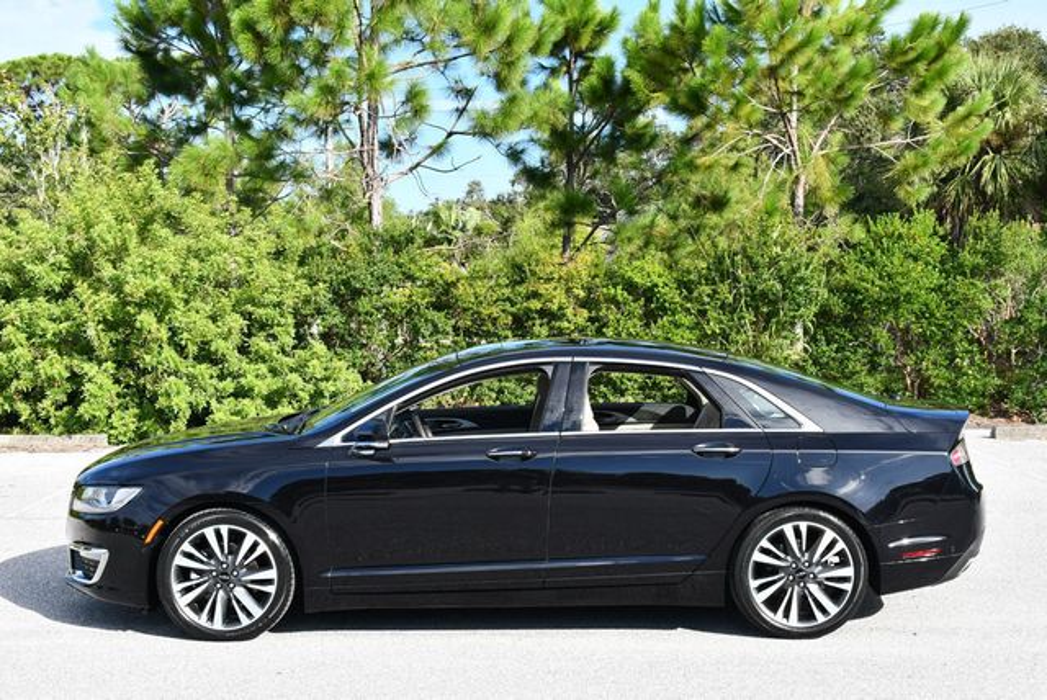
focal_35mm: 52
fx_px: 1514
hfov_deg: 38.2
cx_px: 524
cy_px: 350
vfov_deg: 26.0
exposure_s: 1/250
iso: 160
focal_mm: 26
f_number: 8
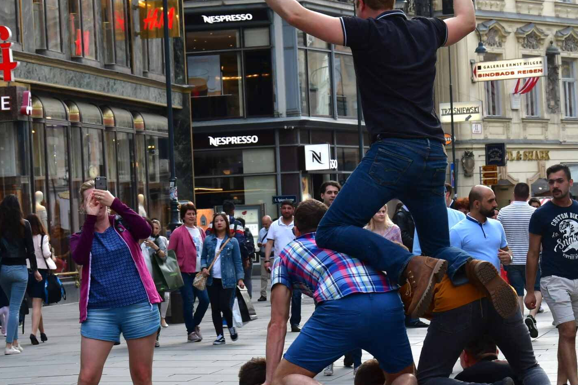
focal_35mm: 141
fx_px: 2264
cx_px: 397
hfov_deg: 14.5
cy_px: 240
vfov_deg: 9.7
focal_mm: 52
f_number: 9
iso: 400
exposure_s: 1/125
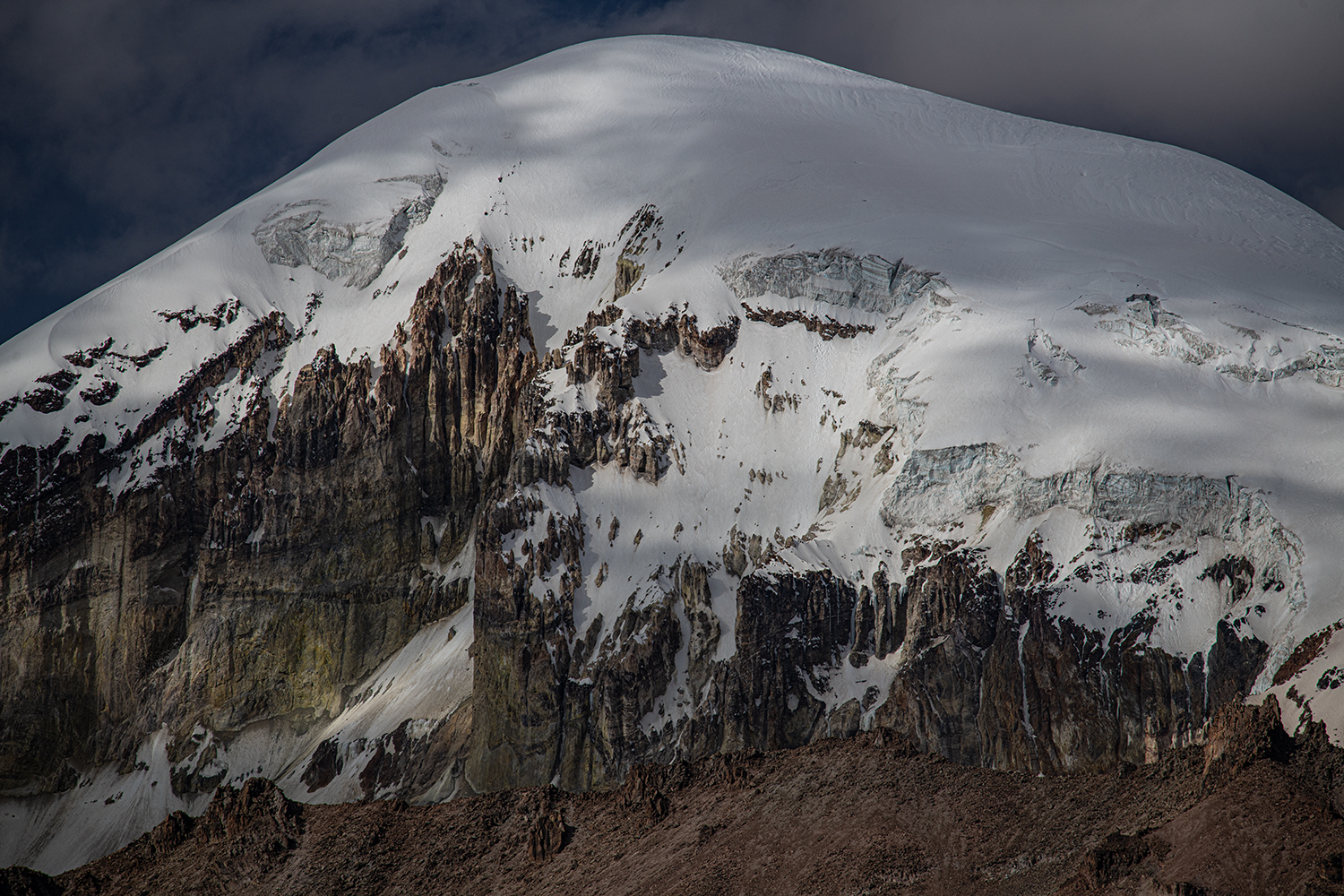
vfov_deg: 4.6
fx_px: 11199
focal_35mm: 300
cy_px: 448
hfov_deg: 6.9
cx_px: 672
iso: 100
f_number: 9
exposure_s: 1/320
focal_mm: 300
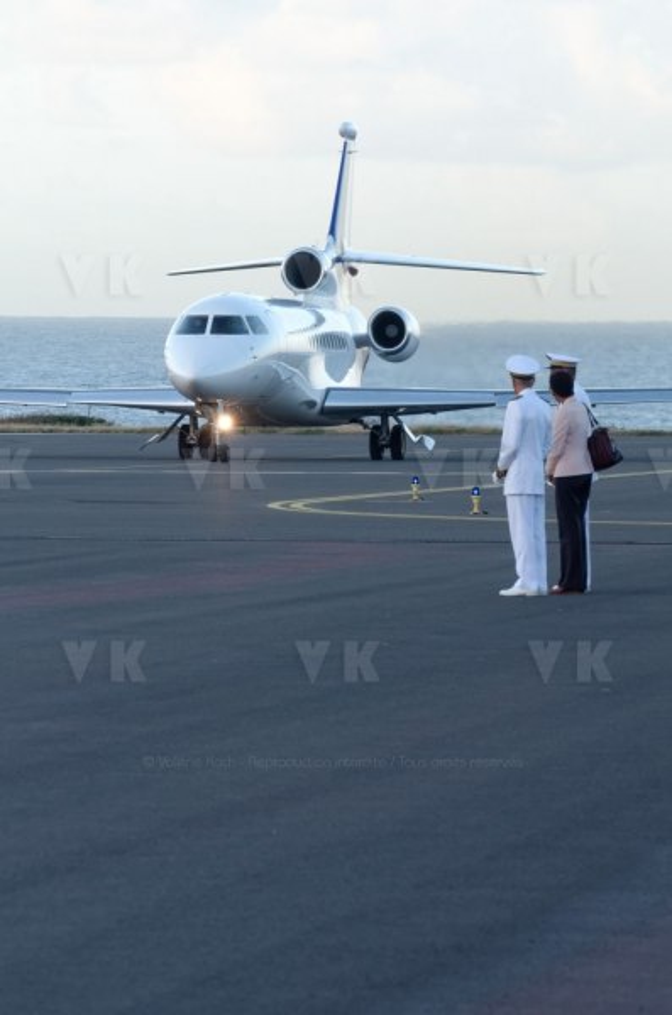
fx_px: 8443
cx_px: 336
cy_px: 508
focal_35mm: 300
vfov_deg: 6.9
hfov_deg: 4.6
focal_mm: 200
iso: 400
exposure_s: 1/125
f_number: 11
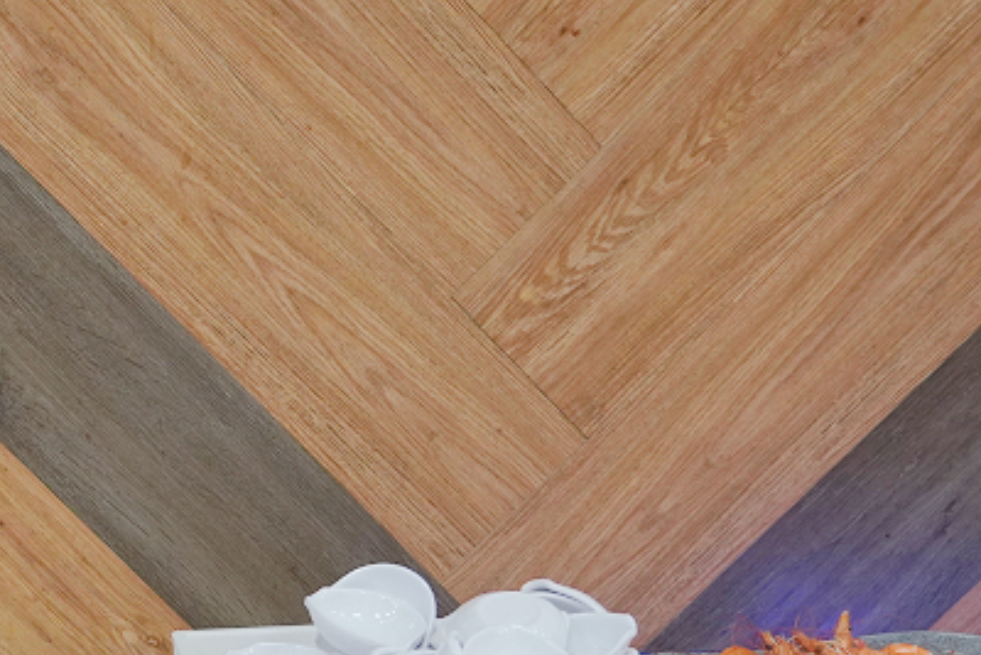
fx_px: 2290
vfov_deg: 16.3
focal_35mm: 84
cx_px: -208
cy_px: 405
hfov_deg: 22.2
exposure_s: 1/160
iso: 1600
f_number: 3.2
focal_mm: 28
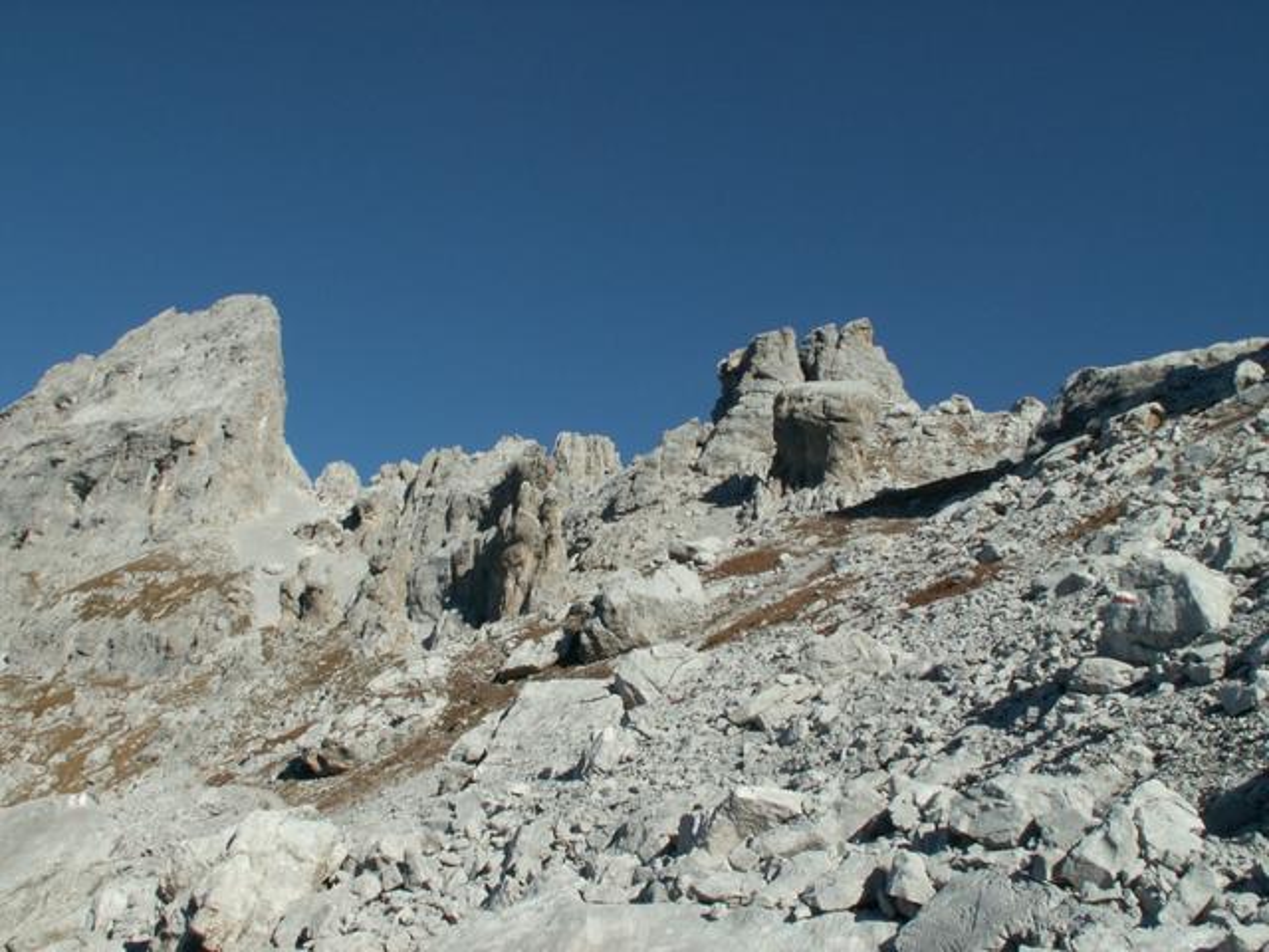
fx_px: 1283
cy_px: 476
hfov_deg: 52.6
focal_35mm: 35
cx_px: 634
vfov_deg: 40.7
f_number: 7.1
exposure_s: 1/250
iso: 50
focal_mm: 5.86
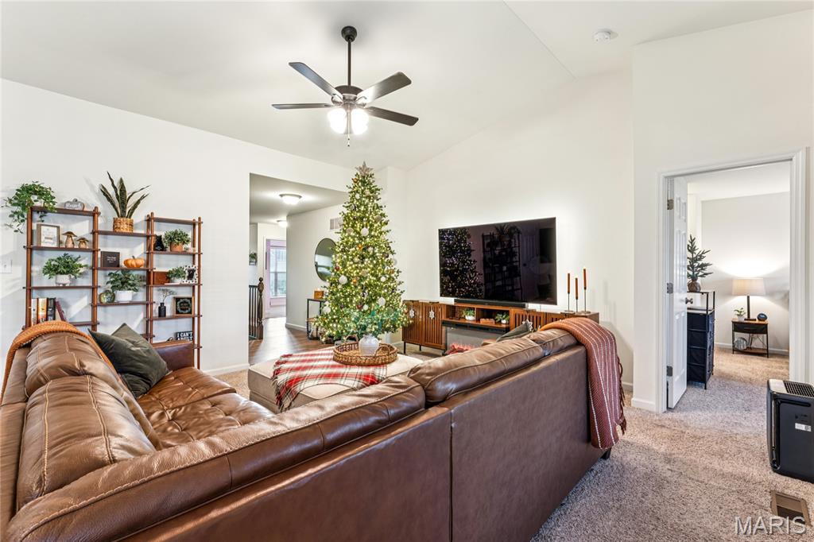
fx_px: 359
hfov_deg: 97.1
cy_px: 271
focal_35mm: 16
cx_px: 407
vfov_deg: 74.1
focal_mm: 15.9
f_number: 13
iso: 100
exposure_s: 2.5
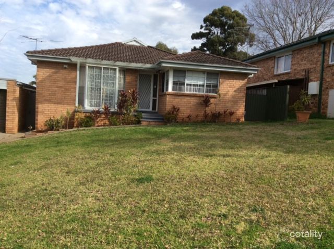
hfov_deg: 56.9
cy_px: 124
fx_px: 308
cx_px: 167
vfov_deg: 44.1
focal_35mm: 32
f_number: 2.4
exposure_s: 1/1144
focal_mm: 3.3
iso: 32
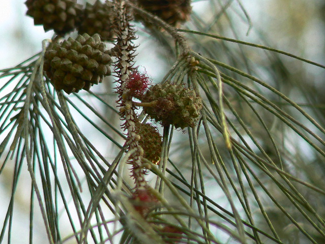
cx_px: 162
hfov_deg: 3.3
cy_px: 122
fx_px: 5606
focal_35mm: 597
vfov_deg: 2.5
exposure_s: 1/125
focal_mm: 72
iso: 80
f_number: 5
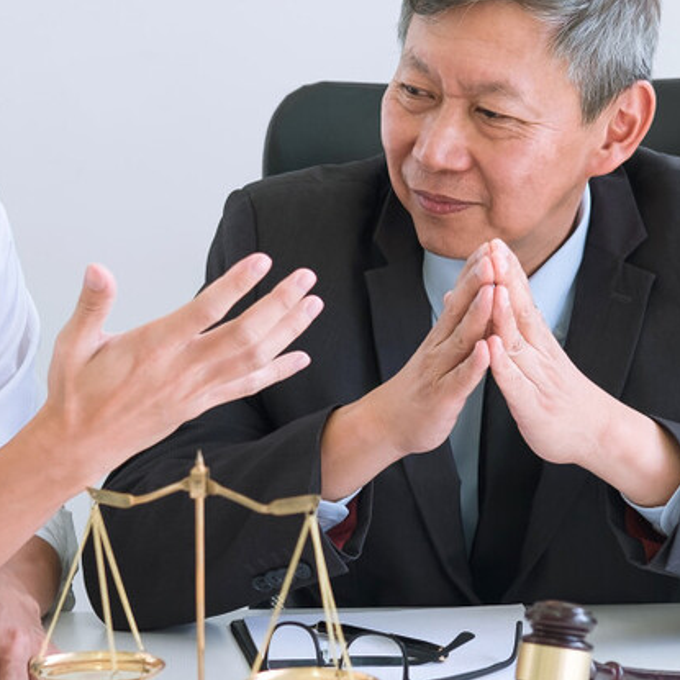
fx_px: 2889
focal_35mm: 130
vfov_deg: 13.4
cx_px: 493
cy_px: 405
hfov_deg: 13.4
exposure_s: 1/180
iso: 200
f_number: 2.8
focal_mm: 35
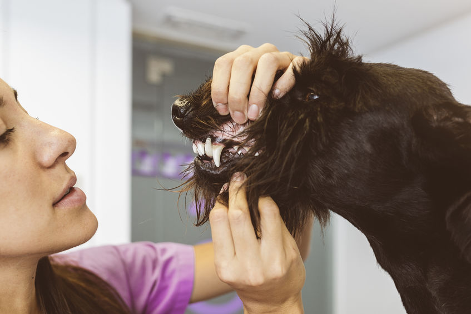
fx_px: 458
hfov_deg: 54.4
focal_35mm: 35
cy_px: 157
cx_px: 236
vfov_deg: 37.9
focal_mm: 35
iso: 320
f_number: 3.5
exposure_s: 1/100
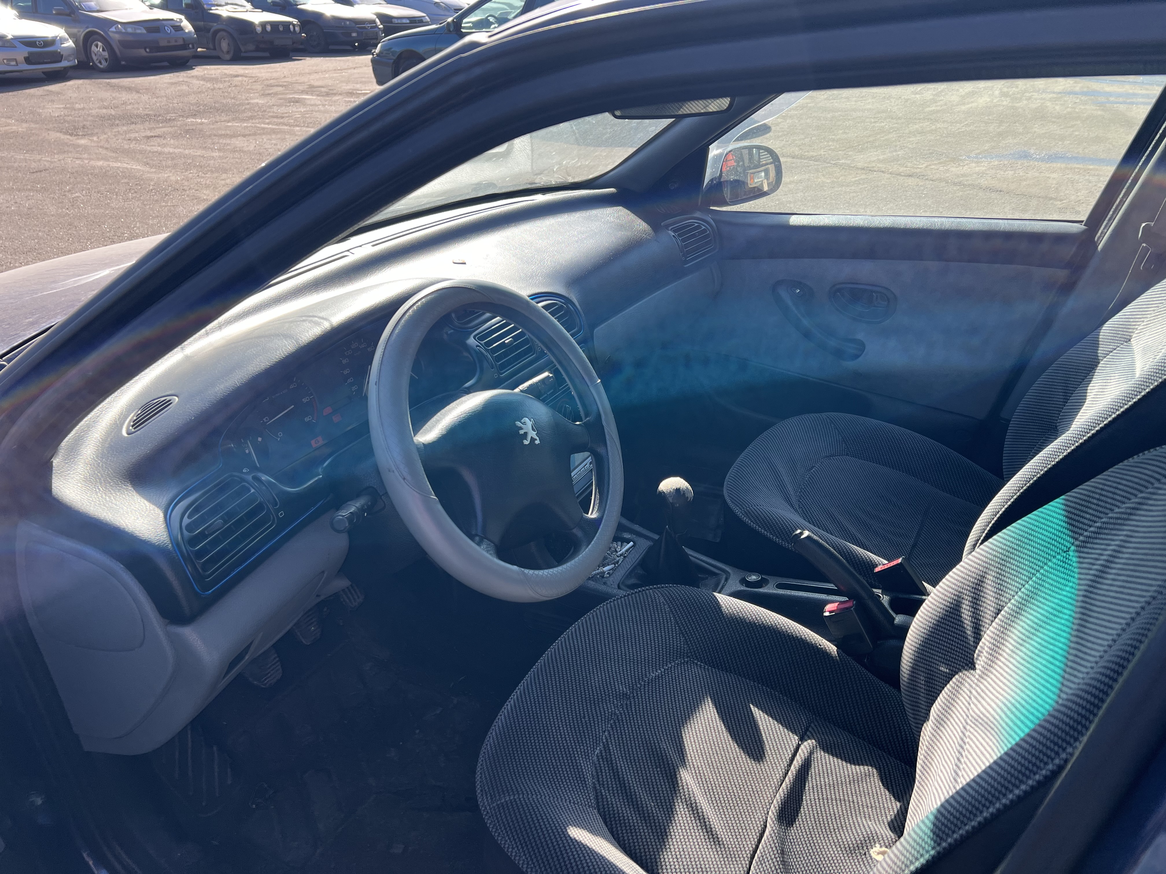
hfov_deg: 67.3
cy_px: 437
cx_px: 583
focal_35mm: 26
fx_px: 876
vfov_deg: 53.1
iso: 50
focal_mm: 5.7
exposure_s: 1/791
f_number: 1.5
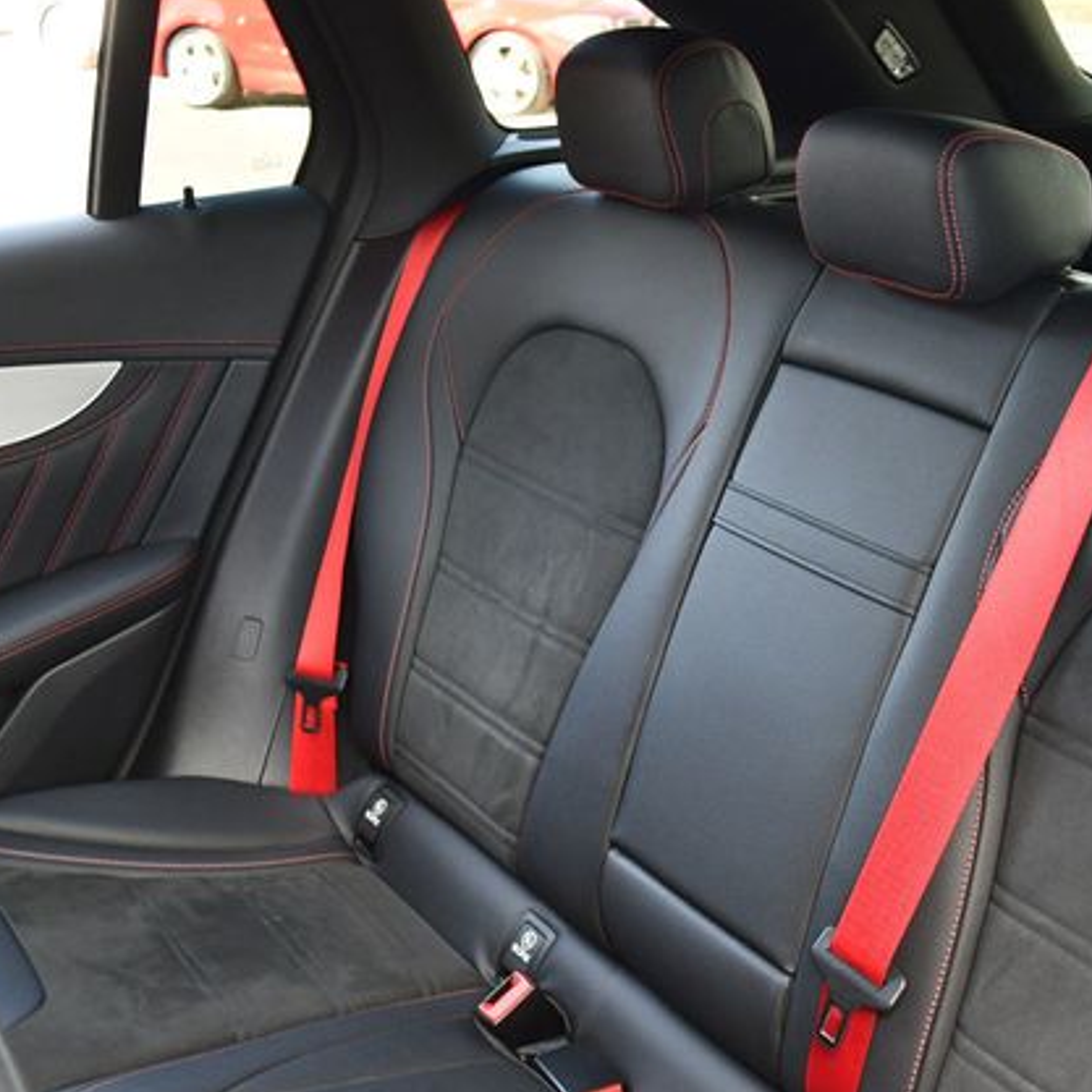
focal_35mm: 47
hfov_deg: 35.3
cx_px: 809
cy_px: 545
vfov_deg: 36.1
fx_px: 1677
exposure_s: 1/200
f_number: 3.5
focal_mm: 18
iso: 800
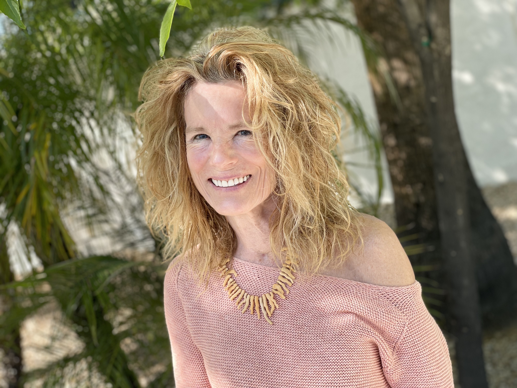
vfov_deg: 28.0
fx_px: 777
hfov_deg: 36.8
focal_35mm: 52
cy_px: 194
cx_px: 258
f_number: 2
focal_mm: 6
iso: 25
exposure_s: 1/136
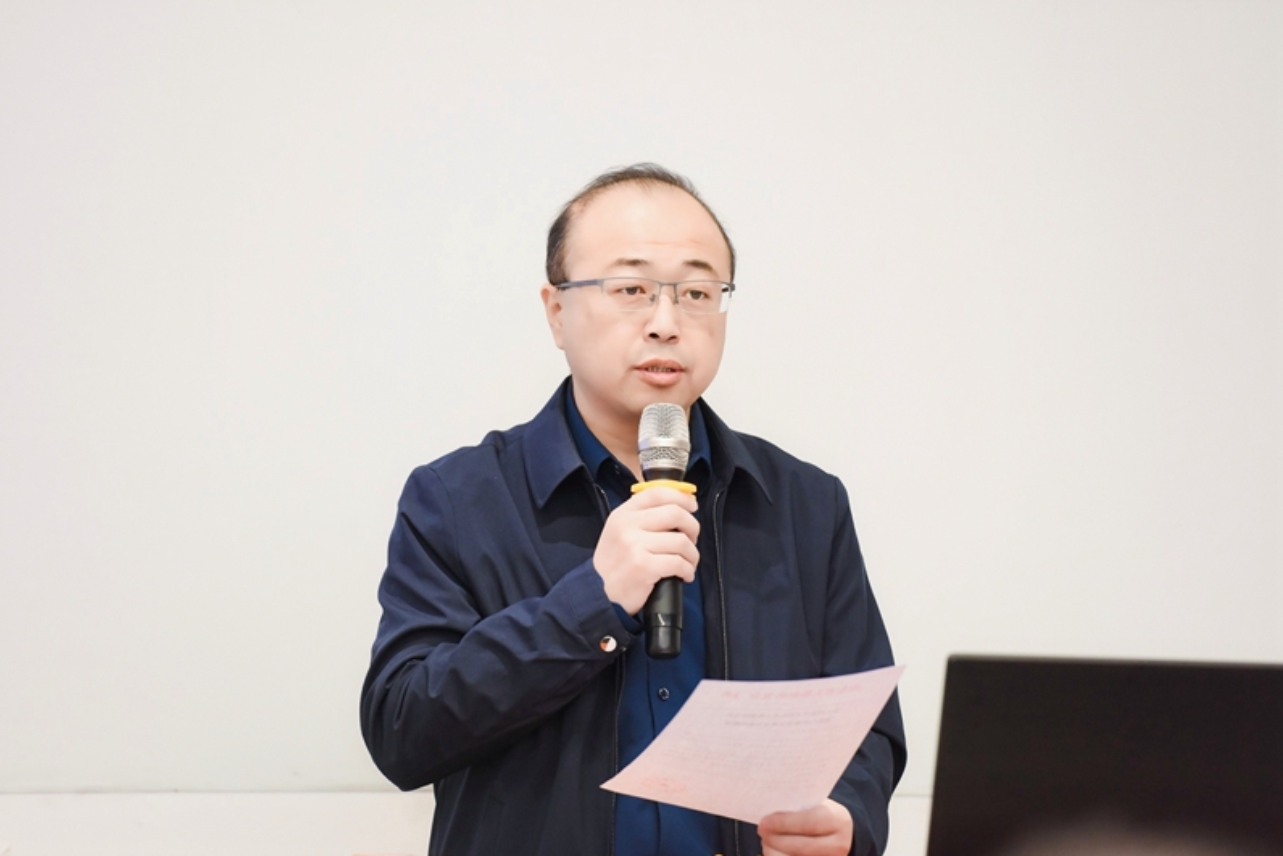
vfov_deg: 6.8
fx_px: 7164
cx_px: 642
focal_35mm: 201
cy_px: 429
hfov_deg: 10.2
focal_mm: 200
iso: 2000
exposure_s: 1/250
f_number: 4
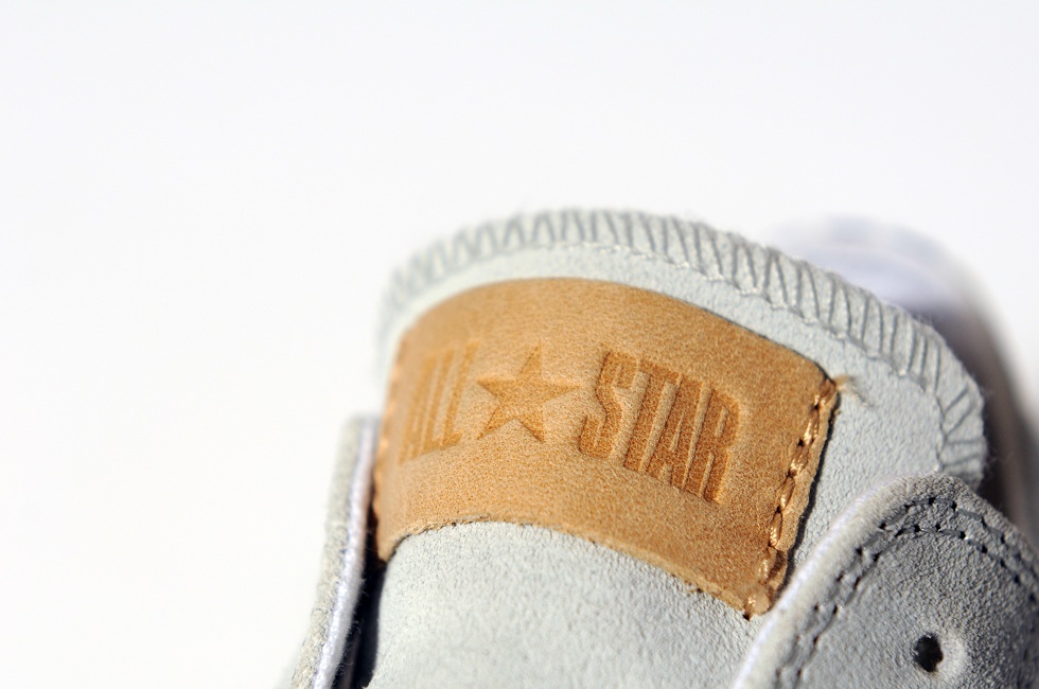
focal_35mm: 93
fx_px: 2680
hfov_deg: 21.9
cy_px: 344
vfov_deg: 14.7
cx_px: 520
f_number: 5.6
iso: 200
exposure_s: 1/160
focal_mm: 62
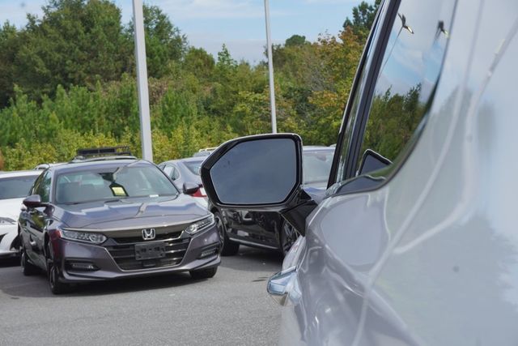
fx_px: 1079
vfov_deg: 18.2
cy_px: 173
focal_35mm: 75
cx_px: 259
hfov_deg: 27.0
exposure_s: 1/200
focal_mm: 50
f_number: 13
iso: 160
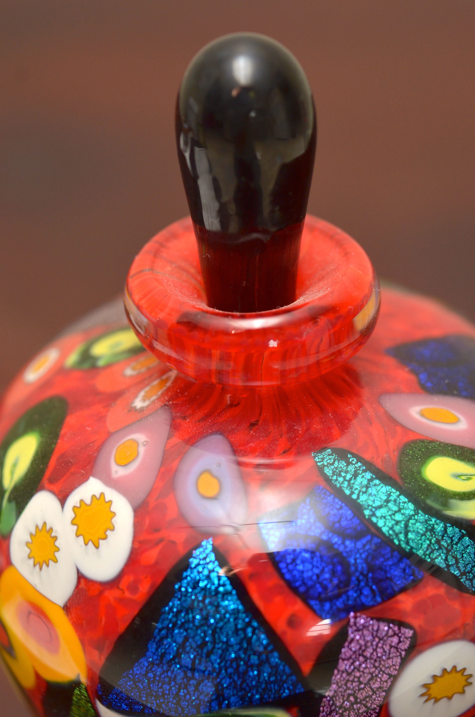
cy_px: 358
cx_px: 238
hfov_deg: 16.5
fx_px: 1640
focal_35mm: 82
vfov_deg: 24.7
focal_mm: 55
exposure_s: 1/160
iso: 400
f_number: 4
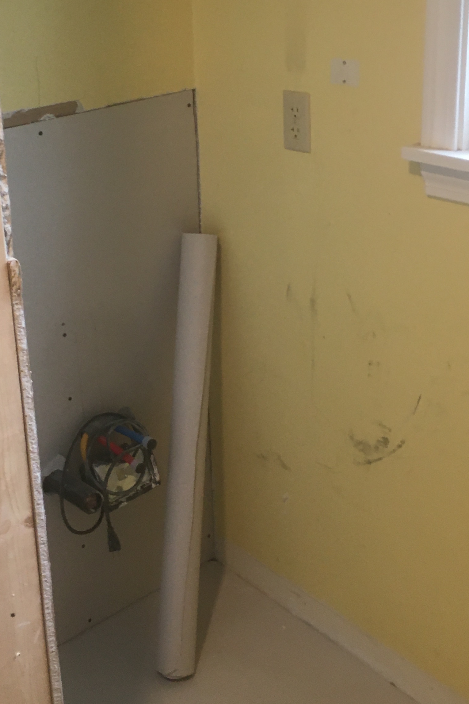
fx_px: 1036
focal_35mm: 53
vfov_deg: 37.1
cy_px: 237
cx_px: 128
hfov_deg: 25.3
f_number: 2.2
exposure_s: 1/30
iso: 100
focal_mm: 4.15
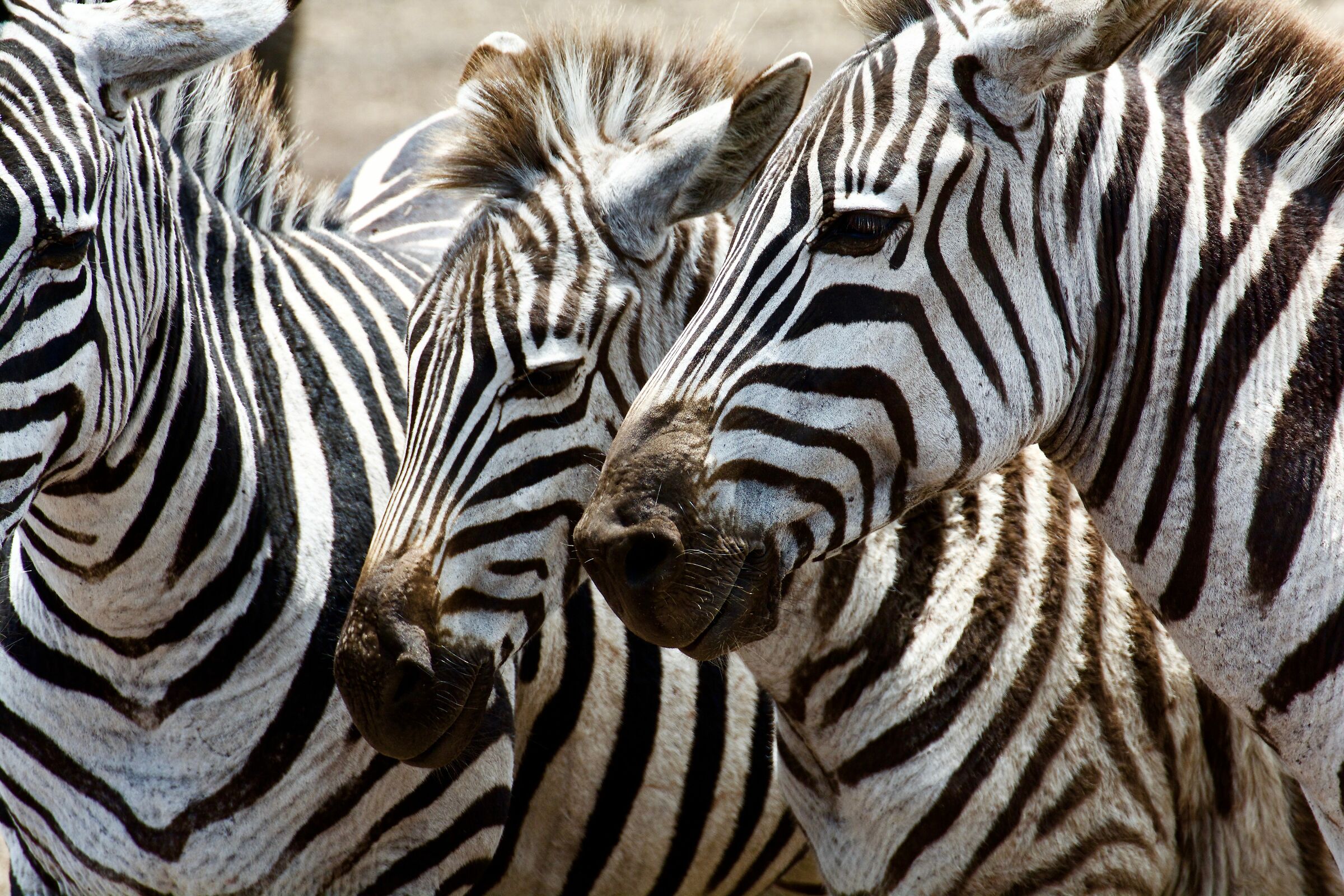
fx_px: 16799
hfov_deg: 4.6
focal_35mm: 450
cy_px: 448
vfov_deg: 3.1
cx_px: 672
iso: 500
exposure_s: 1/640
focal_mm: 300
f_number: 8
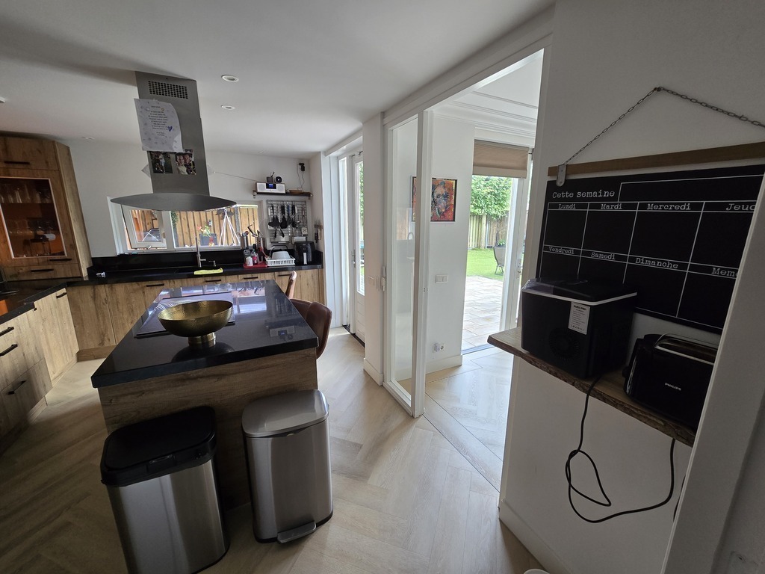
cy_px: 287
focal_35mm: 13
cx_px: 382
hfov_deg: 106.2
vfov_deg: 89.9
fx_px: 287
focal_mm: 2.2
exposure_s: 1/50
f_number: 2.2
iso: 125
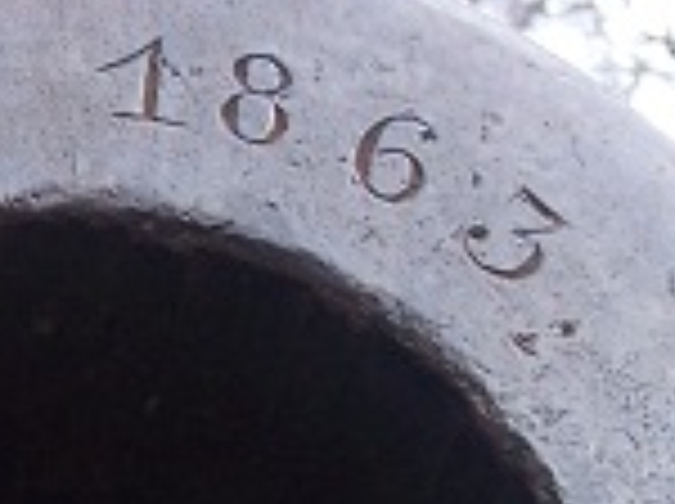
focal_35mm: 208
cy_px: 605
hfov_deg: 9.5
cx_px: 9
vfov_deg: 7.1
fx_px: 4049
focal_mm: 8
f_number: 3.2
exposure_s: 1/125
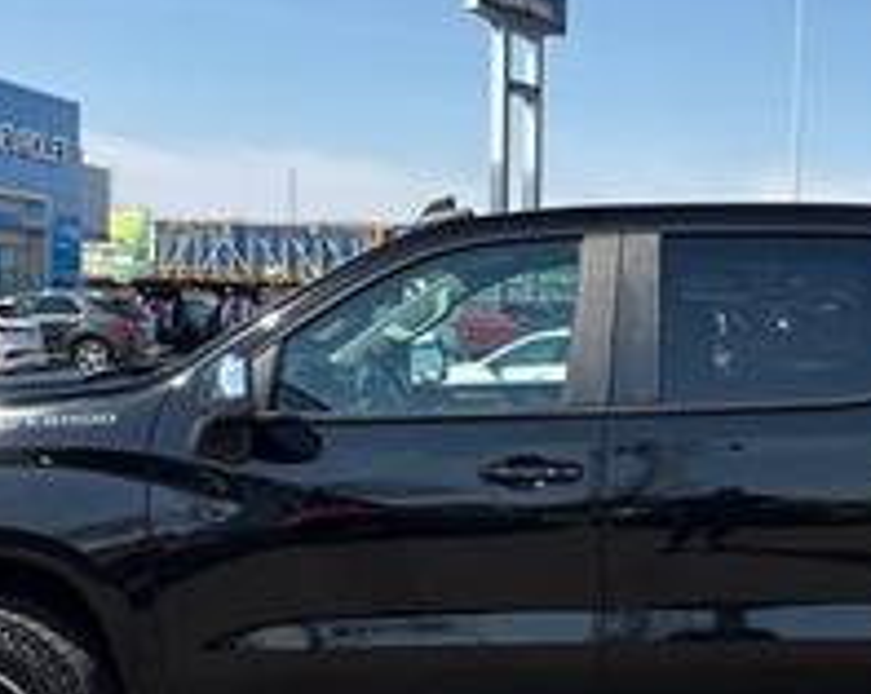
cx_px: 707
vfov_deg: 25.3
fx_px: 1544
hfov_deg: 30.7
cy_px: 402
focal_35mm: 60
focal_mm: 6.76
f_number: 1.78
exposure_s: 1/584
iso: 80
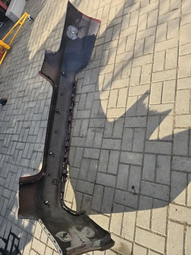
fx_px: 169
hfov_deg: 58.9
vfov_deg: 73.9
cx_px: 96
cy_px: 128
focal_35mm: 23
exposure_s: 1/244
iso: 12
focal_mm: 6.3
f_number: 1.7
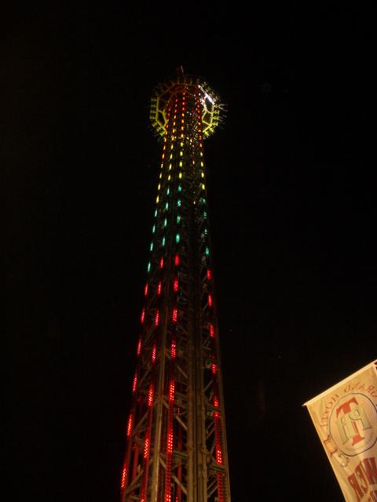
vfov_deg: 52.6
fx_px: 508
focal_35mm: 35
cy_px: 251
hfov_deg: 40.7
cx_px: 188
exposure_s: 1/60
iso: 100
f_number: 2.6
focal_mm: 5.8
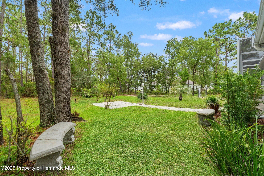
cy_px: 88
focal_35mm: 15
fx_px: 110
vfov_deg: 77.3
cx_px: 132
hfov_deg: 100.4
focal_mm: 10
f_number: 7.1
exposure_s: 1/320
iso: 400
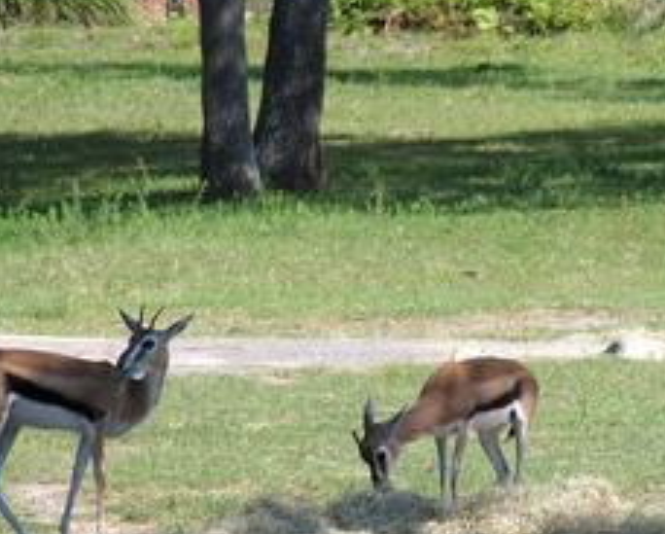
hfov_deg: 3.3
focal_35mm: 577
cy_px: 403
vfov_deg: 2.7
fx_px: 11371
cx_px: 438
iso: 100
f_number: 3.2
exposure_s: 1/800
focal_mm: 64.3
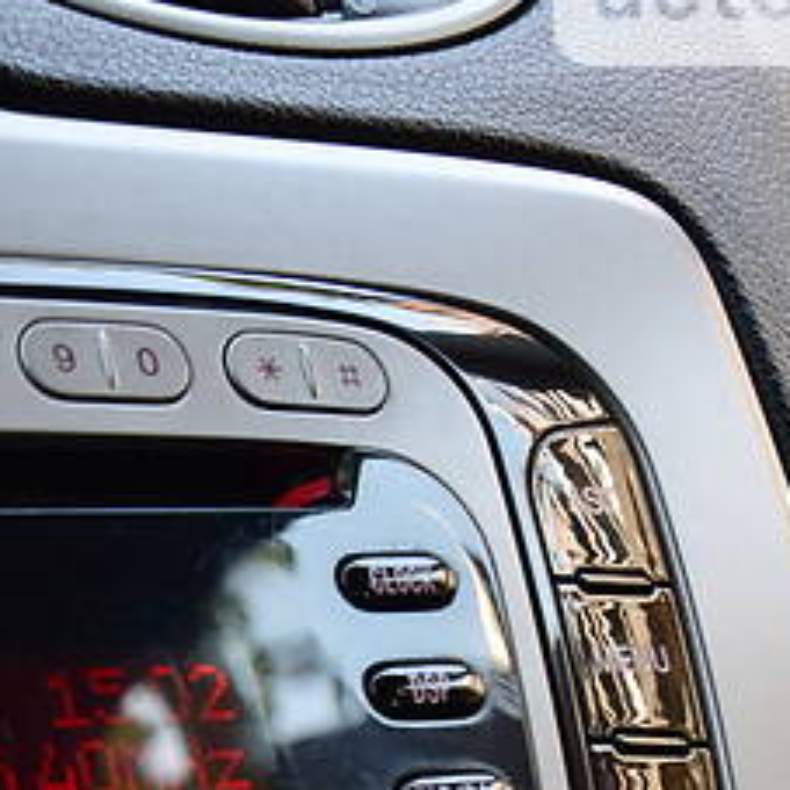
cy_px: 806
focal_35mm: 122
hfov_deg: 13.7
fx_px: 3137
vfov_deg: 14.1
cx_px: -285
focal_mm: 27
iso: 400
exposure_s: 1/40
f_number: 7.1
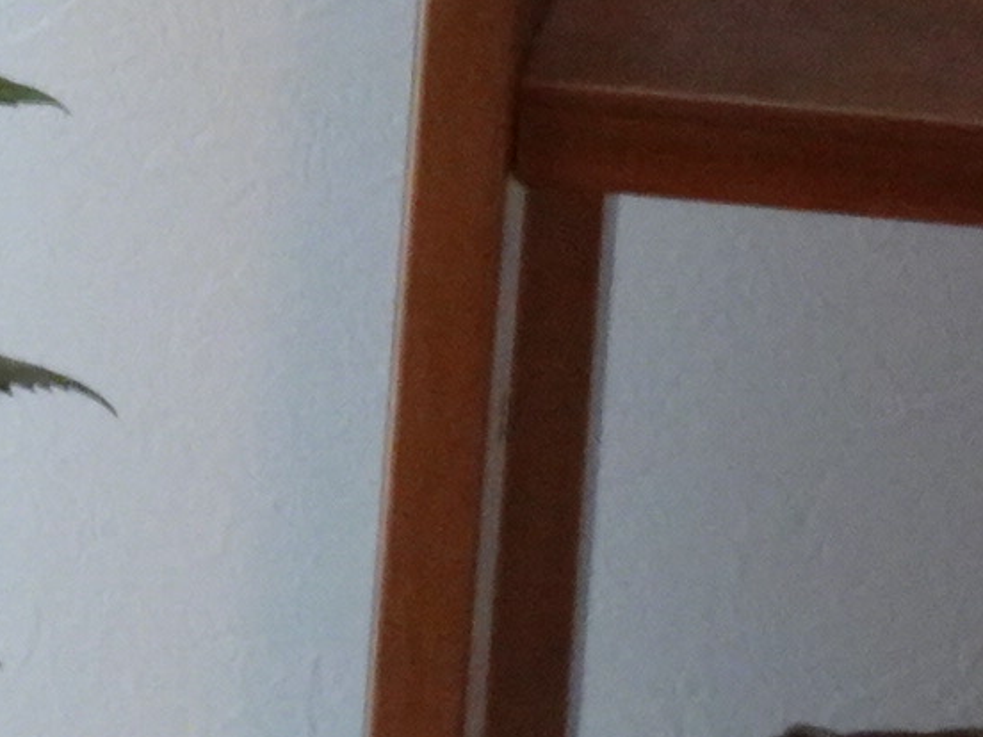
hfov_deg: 6.2
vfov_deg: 4.8
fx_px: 8803
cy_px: 230
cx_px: -1093
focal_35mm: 310
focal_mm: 10.52
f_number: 4.5
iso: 800
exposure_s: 1/8
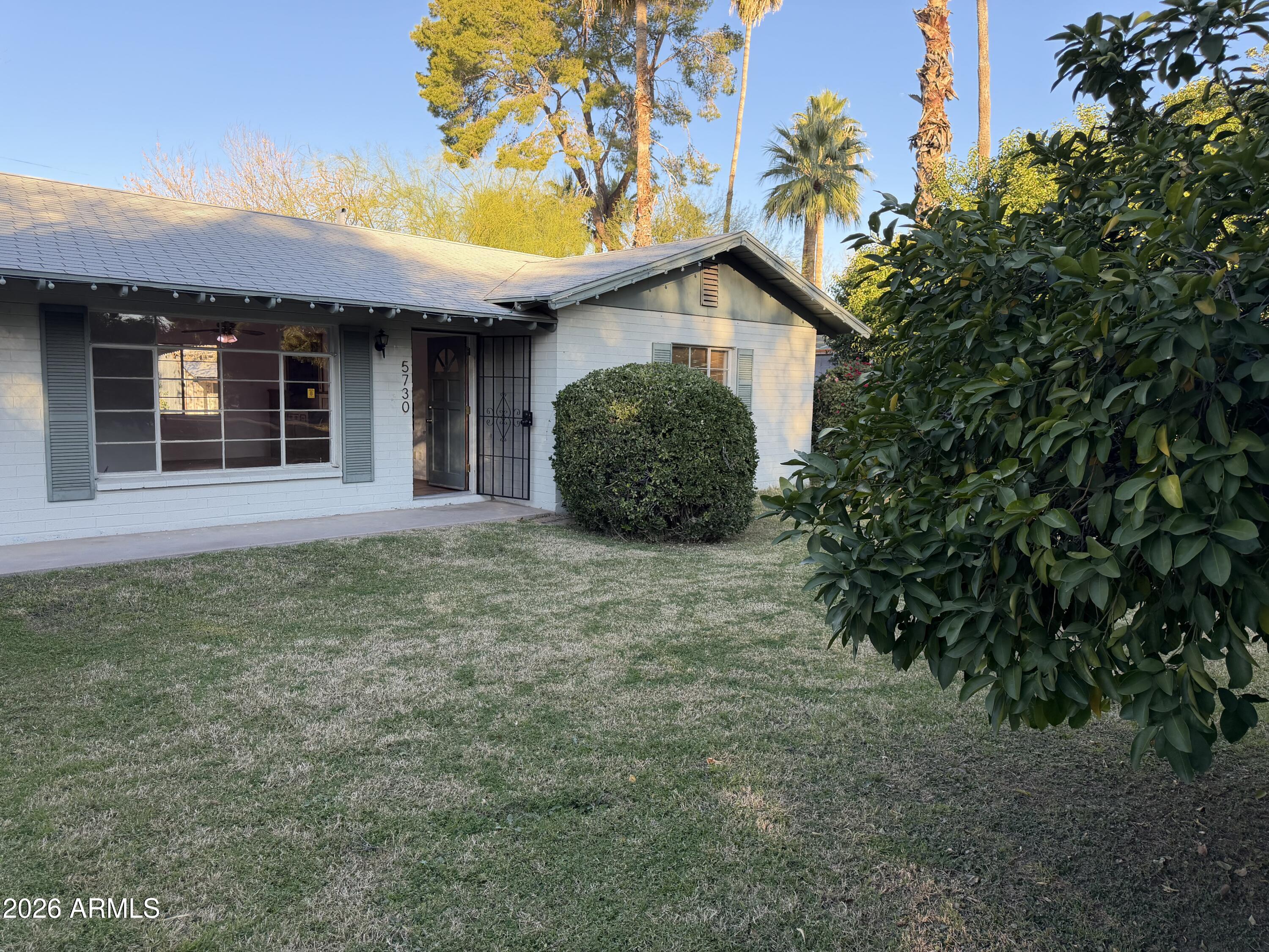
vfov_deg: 56.8
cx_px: 634
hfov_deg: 71.6
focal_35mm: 24
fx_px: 880
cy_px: 476
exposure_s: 1/780
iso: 100
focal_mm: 6.76
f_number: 1.78
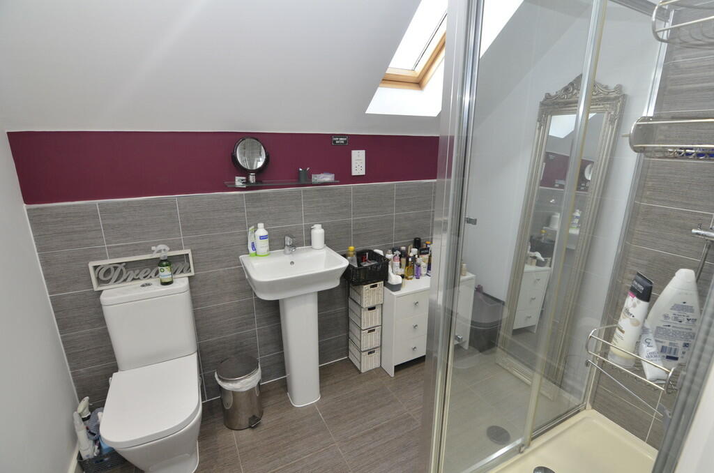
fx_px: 327
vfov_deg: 71.8
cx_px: 357
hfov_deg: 95.1
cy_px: 236
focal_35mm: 16
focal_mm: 11
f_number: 5.6
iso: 800
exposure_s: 1/60
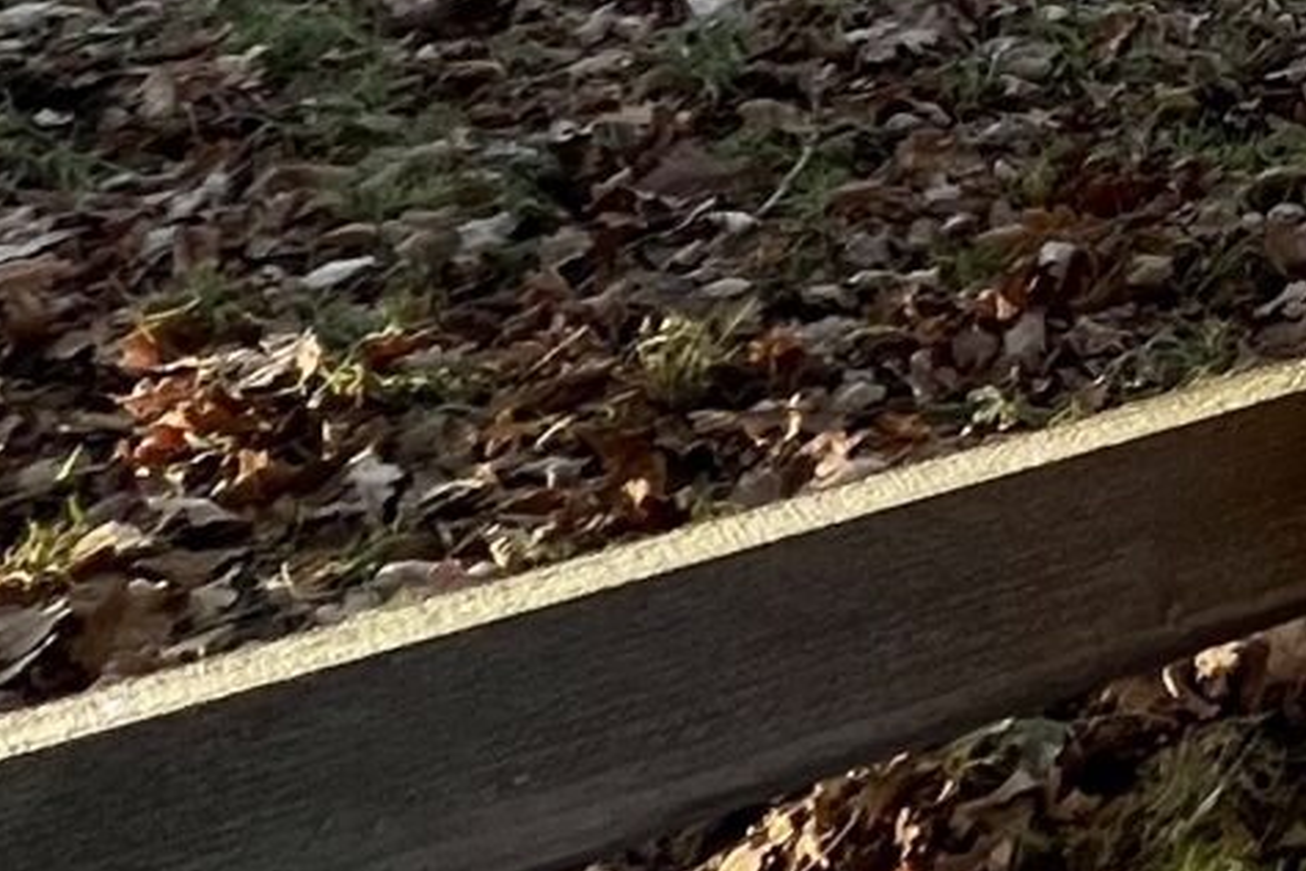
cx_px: 2764
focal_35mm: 73
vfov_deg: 14.2
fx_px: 2648
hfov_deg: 17.4
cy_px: -1089
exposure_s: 1/264
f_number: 1.8
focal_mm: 1.57
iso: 32
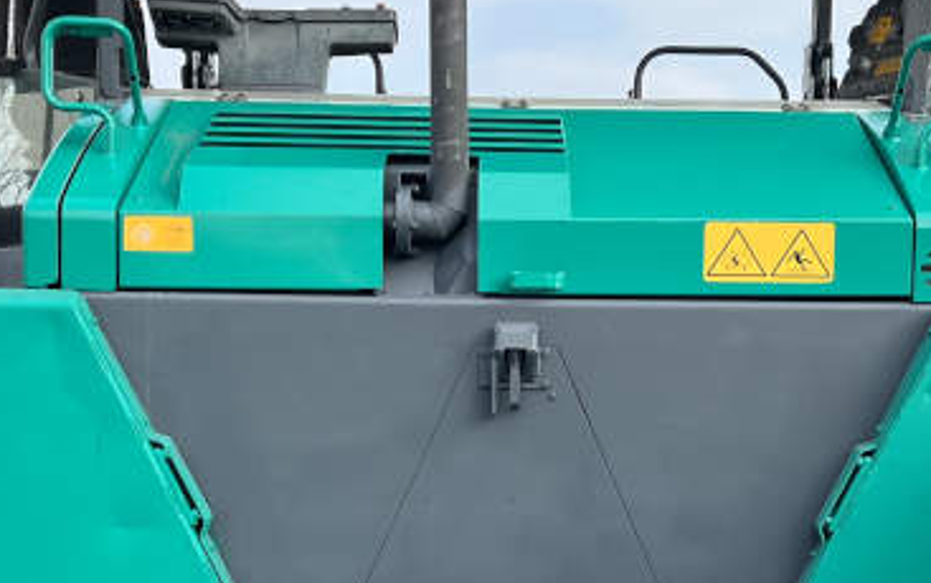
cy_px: 471
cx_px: 545
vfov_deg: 17.3
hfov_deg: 27.4
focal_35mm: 75
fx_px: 1904
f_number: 1.5
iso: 50
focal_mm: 5.7
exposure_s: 1/2123
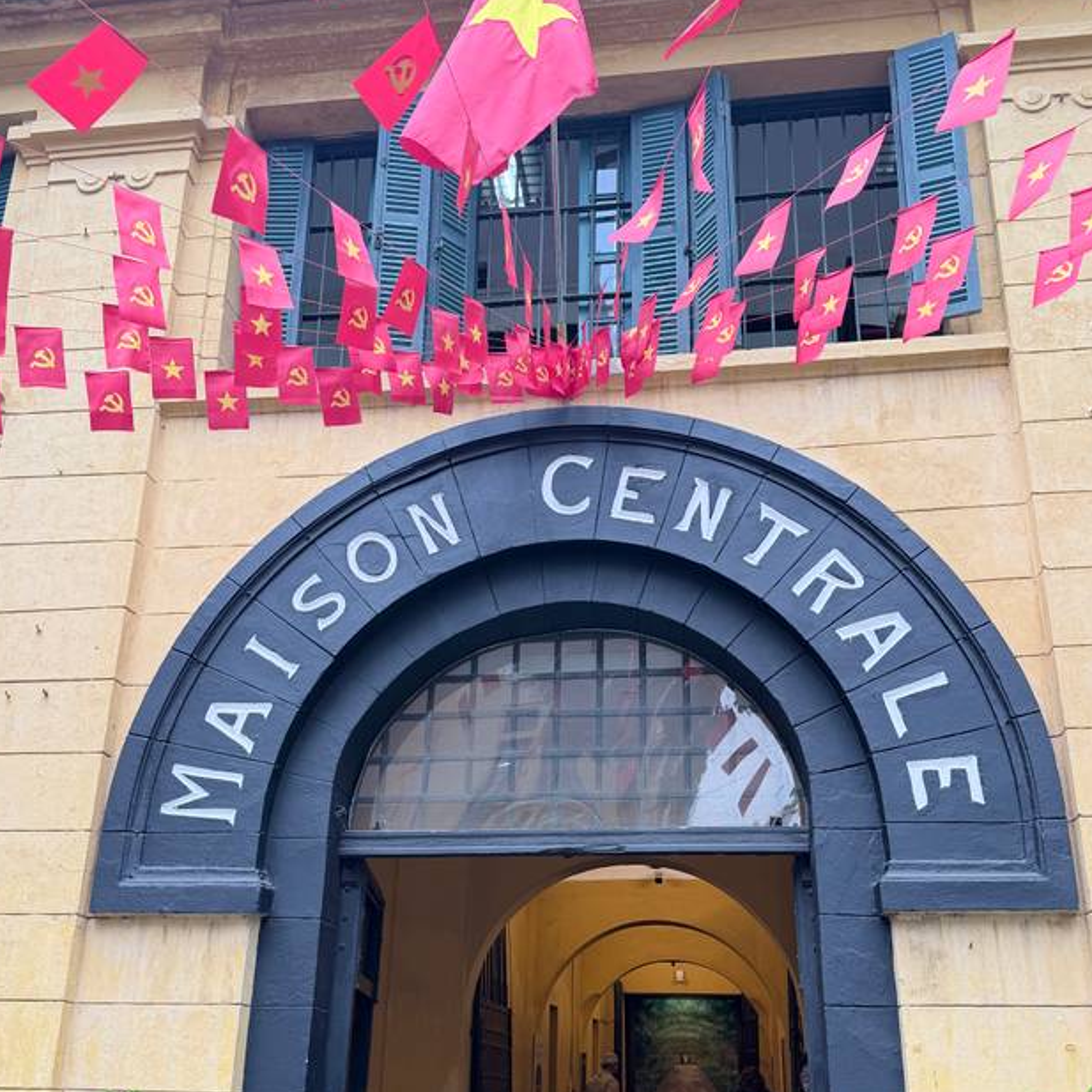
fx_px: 1178
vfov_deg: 49.4
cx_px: 558
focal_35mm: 33
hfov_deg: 49.7
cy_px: 660
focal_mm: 6.76
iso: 64
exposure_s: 1/121
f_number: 1.78
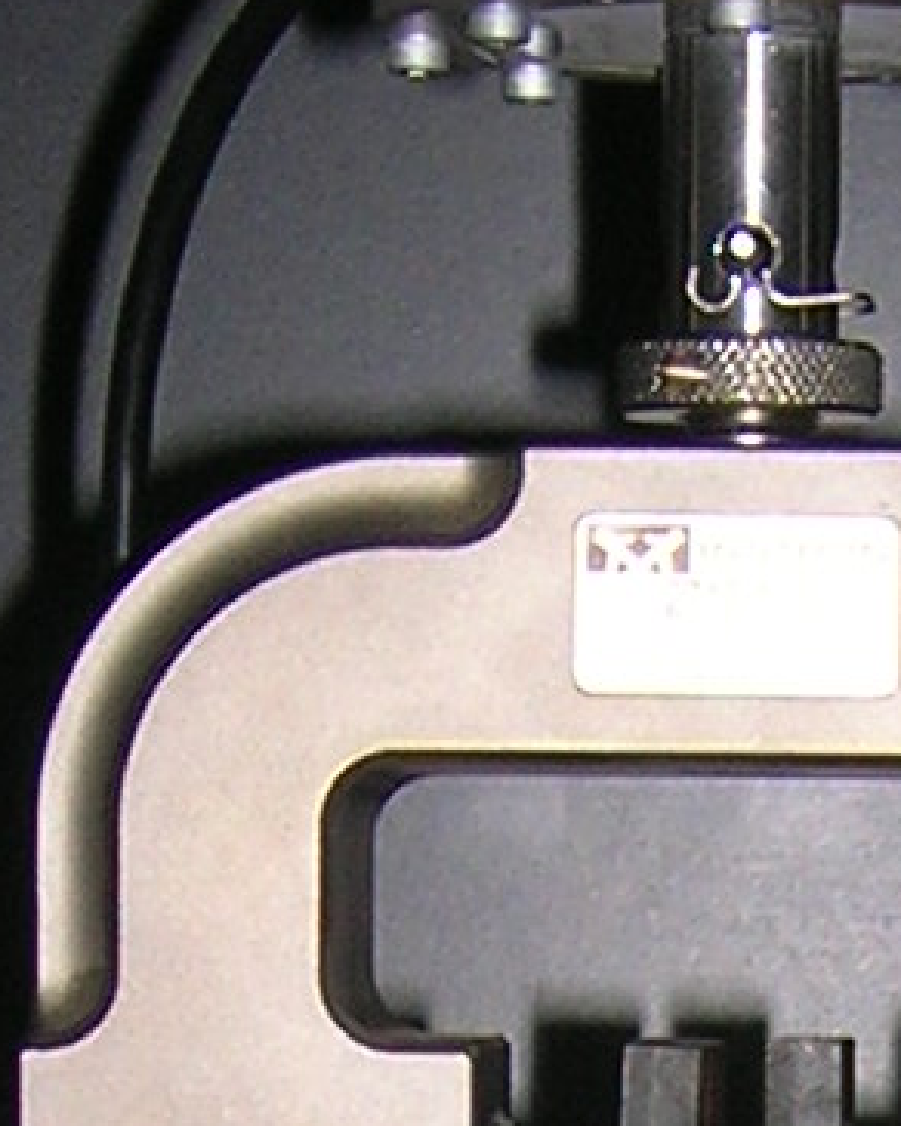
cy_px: 2005
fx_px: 6933
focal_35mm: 208
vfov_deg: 8.9
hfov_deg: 7.4
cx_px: 898
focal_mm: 5.7
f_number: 2.9
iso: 50
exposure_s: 1/60.1
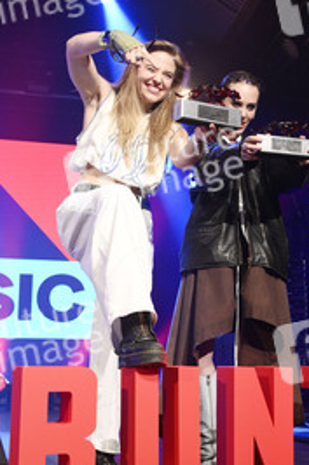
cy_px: 256
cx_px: 204
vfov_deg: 36.9
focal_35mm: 54
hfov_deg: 24.8
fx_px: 698
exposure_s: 1/200
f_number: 5.6
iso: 2500
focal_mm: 36
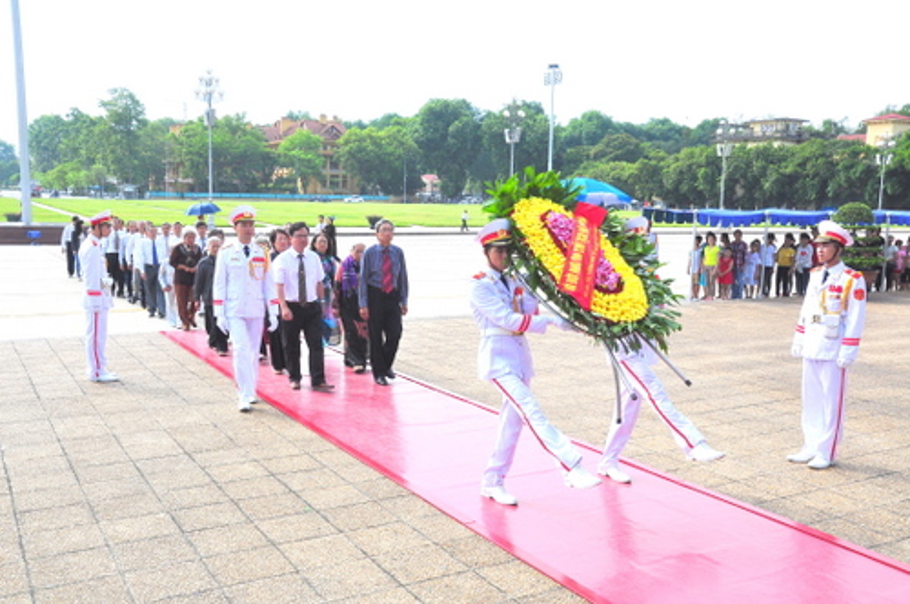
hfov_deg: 53.2
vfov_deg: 36.8
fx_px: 909
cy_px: 302
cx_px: 455
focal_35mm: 36
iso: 400
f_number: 11
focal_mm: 24
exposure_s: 1/500
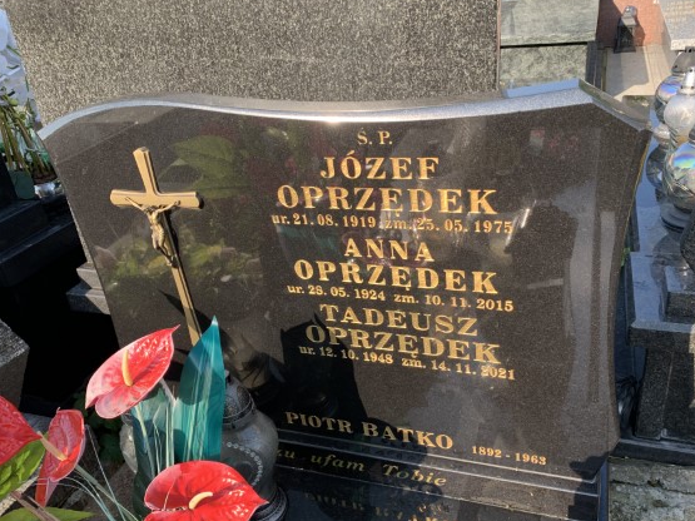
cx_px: 361
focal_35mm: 30
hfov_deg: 60.0
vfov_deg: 46.8
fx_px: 602
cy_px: 267
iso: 25
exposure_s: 1/391
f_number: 1.8
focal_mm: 4.25
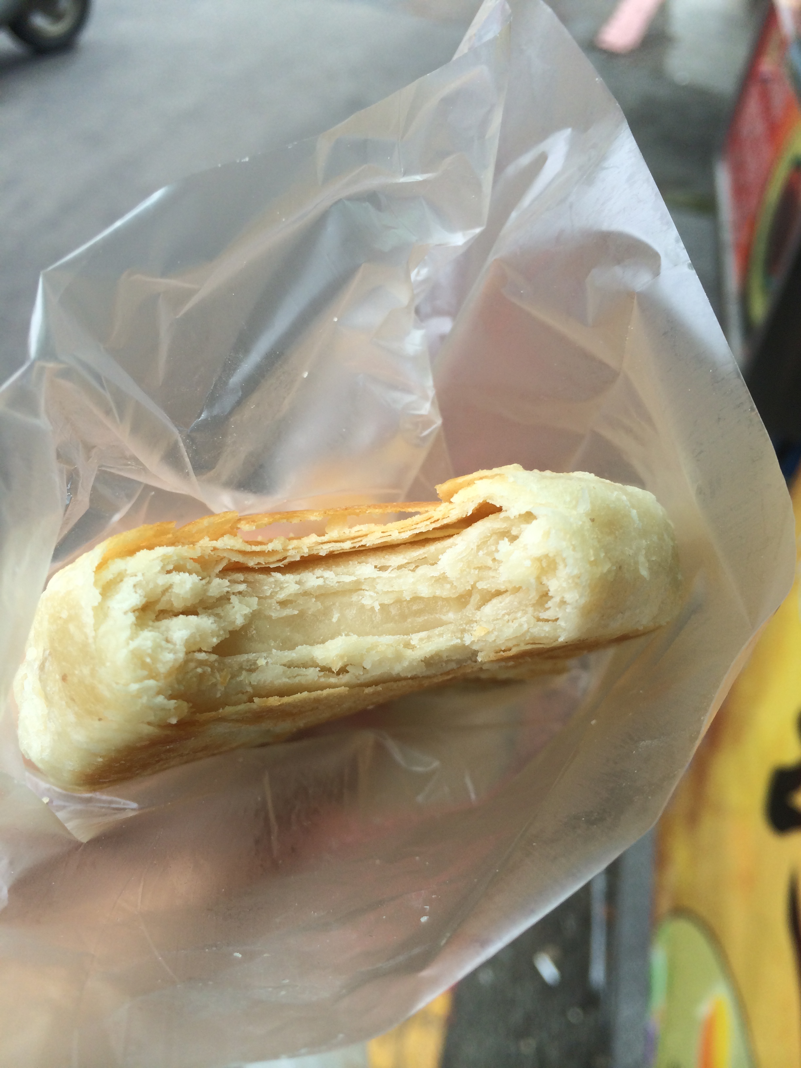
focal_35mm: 30
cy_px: 534
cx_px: 400
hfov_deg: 46.8
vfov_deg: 60.0
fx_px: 926
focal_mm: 4.12
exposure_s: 1/612
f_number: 2.2
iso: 32
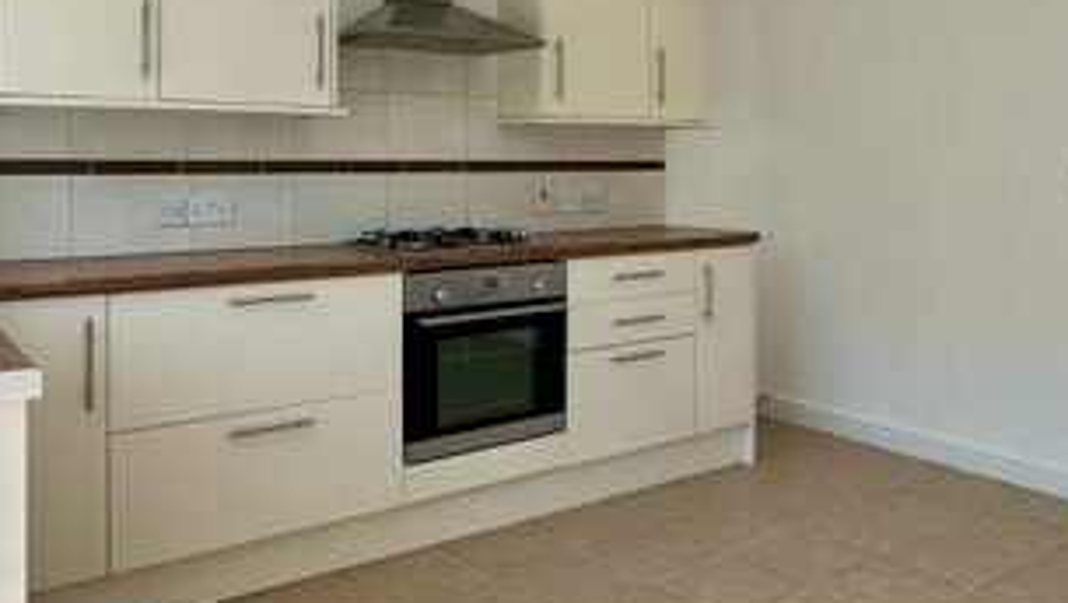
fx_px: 992
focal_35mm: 35
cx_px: 658
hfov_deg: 56.0
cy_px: 170
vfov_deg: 33.3
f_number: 2.2
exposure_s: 1/338
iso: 40
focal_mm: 2.22
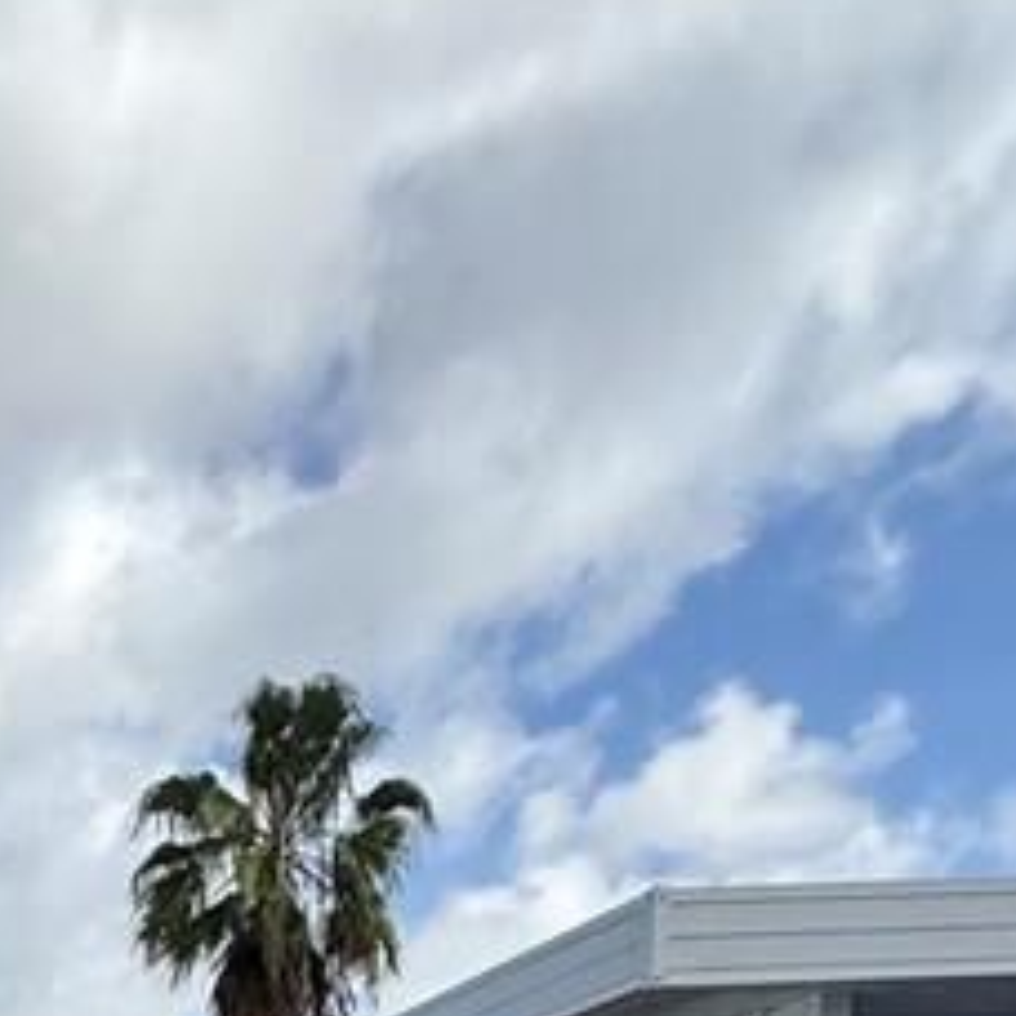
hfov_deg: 22.2
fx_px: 2158
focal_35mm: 65
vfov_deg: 19.1
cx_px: -472
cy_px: 1903
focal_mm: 2.22
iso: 50
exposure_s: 1/1848
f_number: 2.2
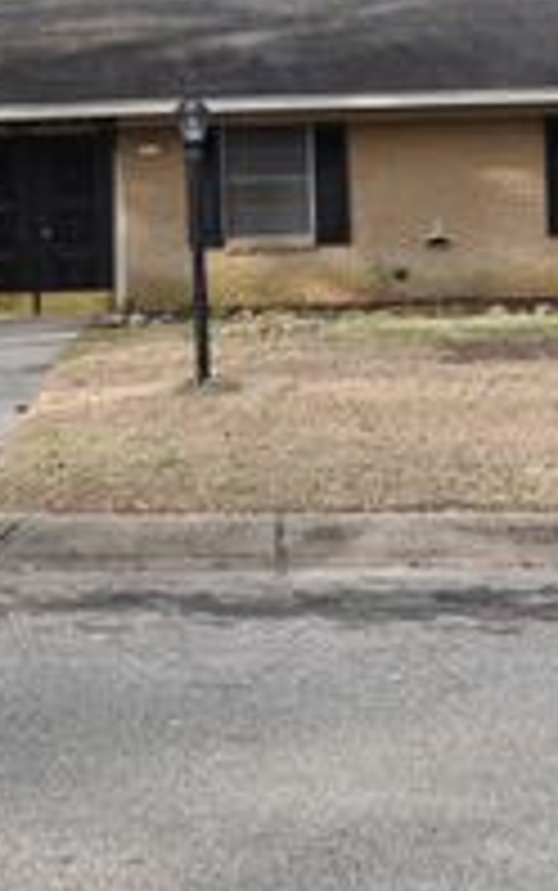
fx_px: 2065
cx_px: 302
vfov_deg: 24.1
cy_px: 209
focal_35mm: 85
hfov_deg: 15.4
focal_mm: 22
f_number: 4
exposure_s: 1/250
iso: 100
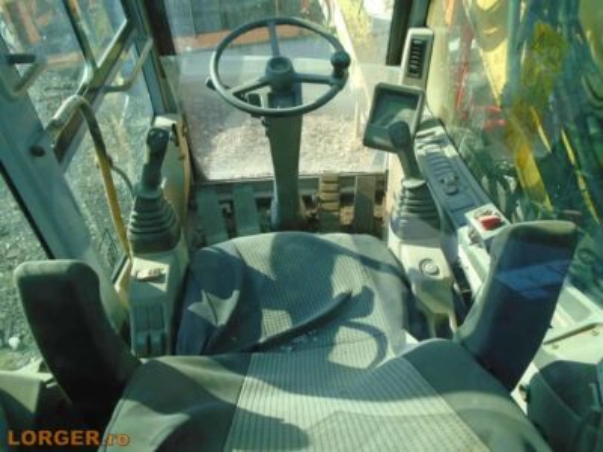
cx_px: 302
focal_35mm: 26
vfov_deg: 53.1
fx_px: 453
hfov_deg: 67.3
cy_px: 226
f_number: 3.2
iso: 100
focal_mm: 4.6
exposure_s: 1/250
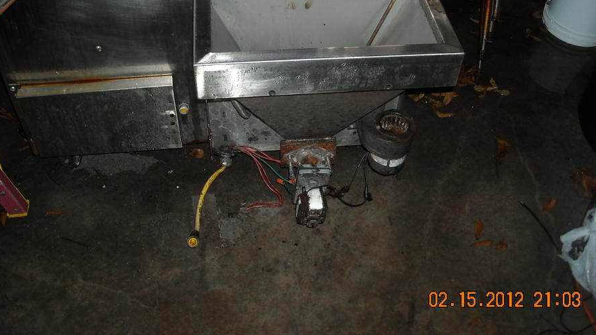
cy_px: 119
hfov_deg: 51.6
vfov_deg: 30.3
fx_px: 616
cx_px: 302
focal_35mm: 39
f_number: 2.8
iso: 100
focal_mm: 5.7
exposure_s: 1/60
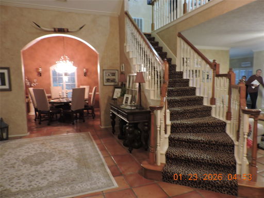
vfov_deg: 56.8
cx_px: 132
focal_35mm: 24
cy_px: 99
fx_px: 183
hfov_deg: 71.6
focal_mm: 4.3
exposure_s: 1/8
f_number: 3
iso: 400
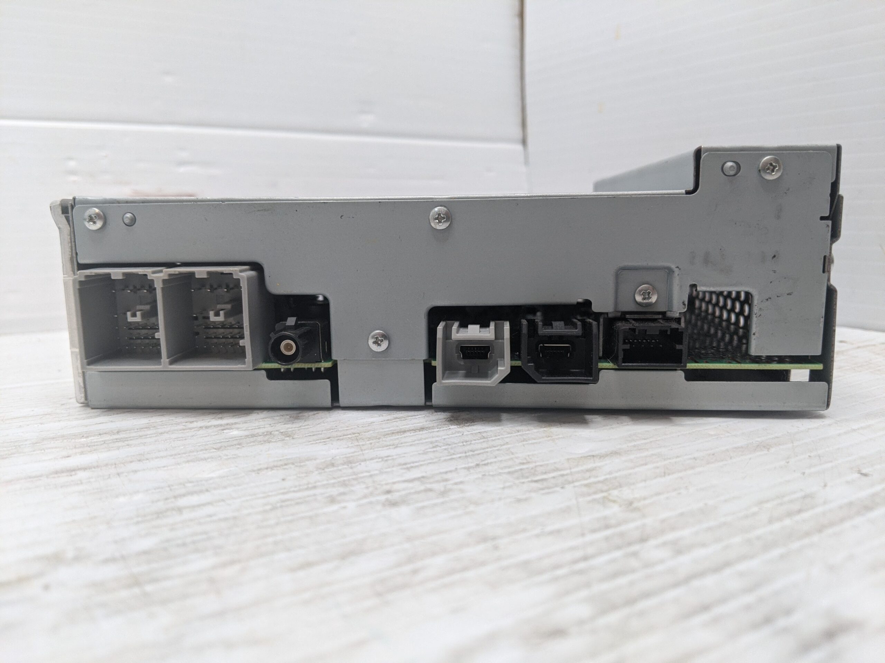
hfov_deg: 65.3
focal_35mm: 27
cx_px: 442
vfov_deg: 51.4
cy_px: 332
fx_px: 690
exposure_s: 1/125
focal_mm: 4.44
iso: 145
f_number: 1.8
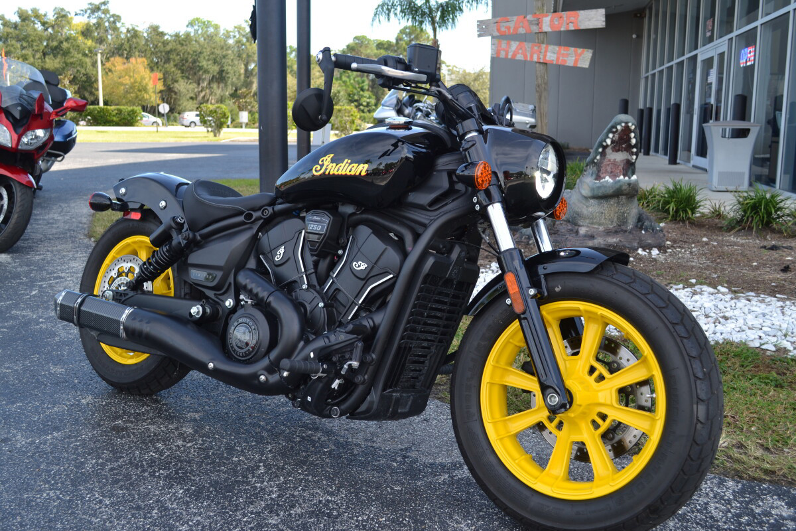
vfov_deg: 36.9
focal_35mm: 36
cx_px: 398
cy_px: 266
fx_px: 796
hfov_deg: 53.1
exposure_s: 1/125
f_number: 5.6
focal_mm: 24
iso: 110
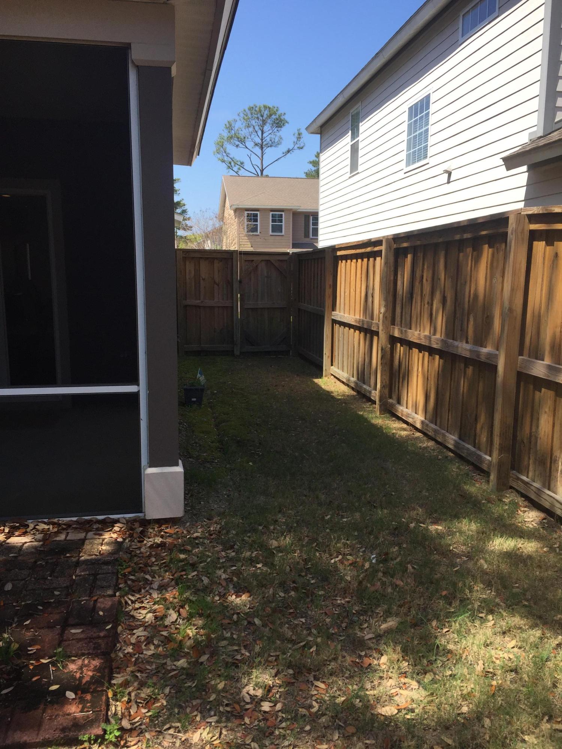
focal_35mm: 29
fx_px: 628
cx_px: 281
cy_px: 374
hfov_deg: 48.2
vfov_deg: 61.7
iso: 32
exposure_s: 1/989
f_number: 2.2
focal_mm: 4.15
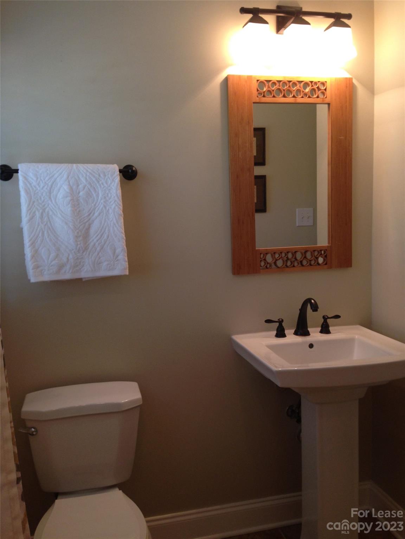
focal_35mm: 33
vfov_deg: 55.4
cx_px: 202
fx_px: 515
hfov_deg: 42.9
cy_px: 270
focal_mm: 4.12
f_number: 2.4
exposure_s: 1/20
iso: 80
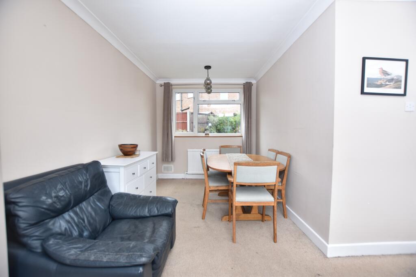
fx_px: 173
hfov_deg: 100.4
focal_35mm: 15
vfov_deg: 77.3
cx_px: 208
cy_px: 138
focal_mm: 10
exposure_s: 1/80
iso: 100
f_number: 3.5
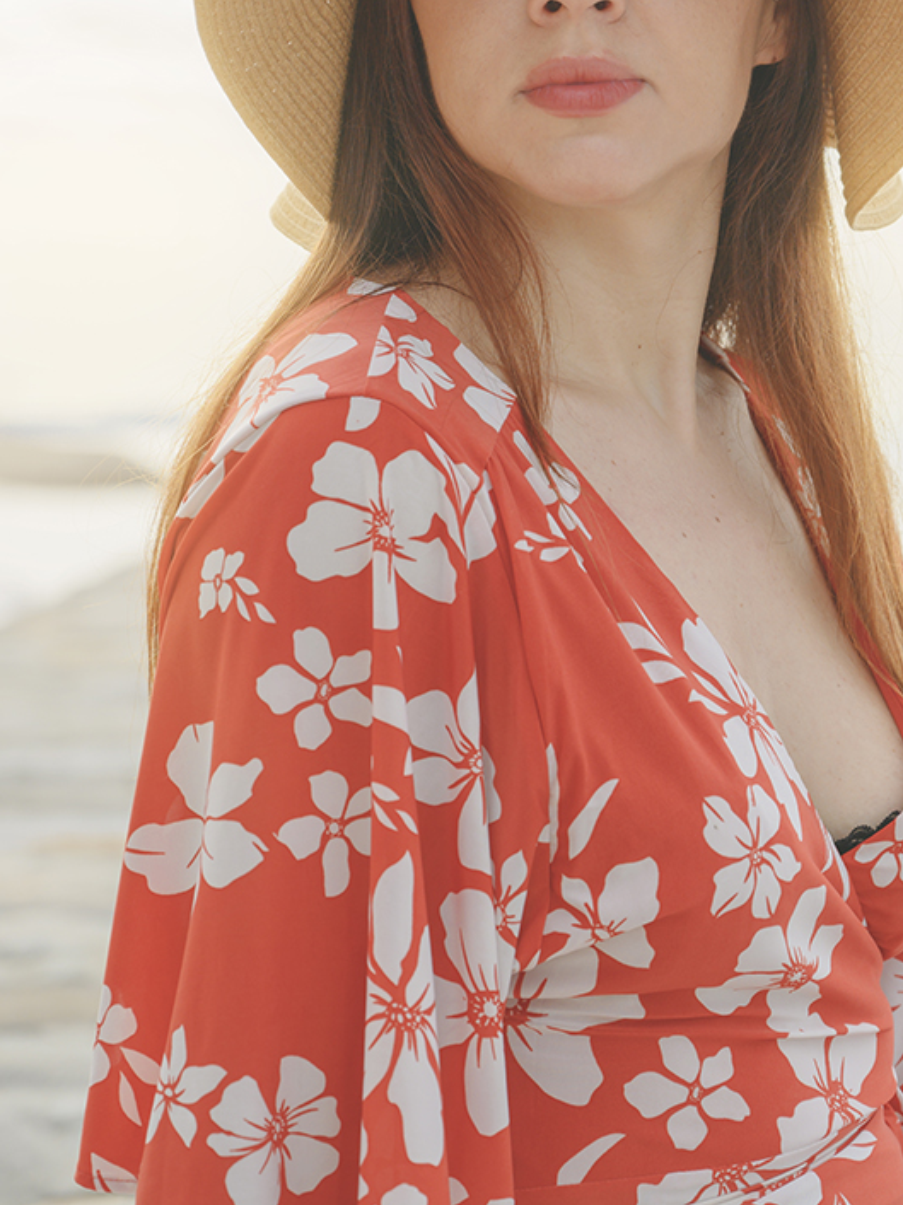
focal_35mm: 143
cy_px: 355
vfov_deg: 13.8
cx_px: 650
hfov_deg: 10.4
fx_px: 4977
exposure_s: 1/500
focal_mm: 70
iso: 80
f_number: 4.5
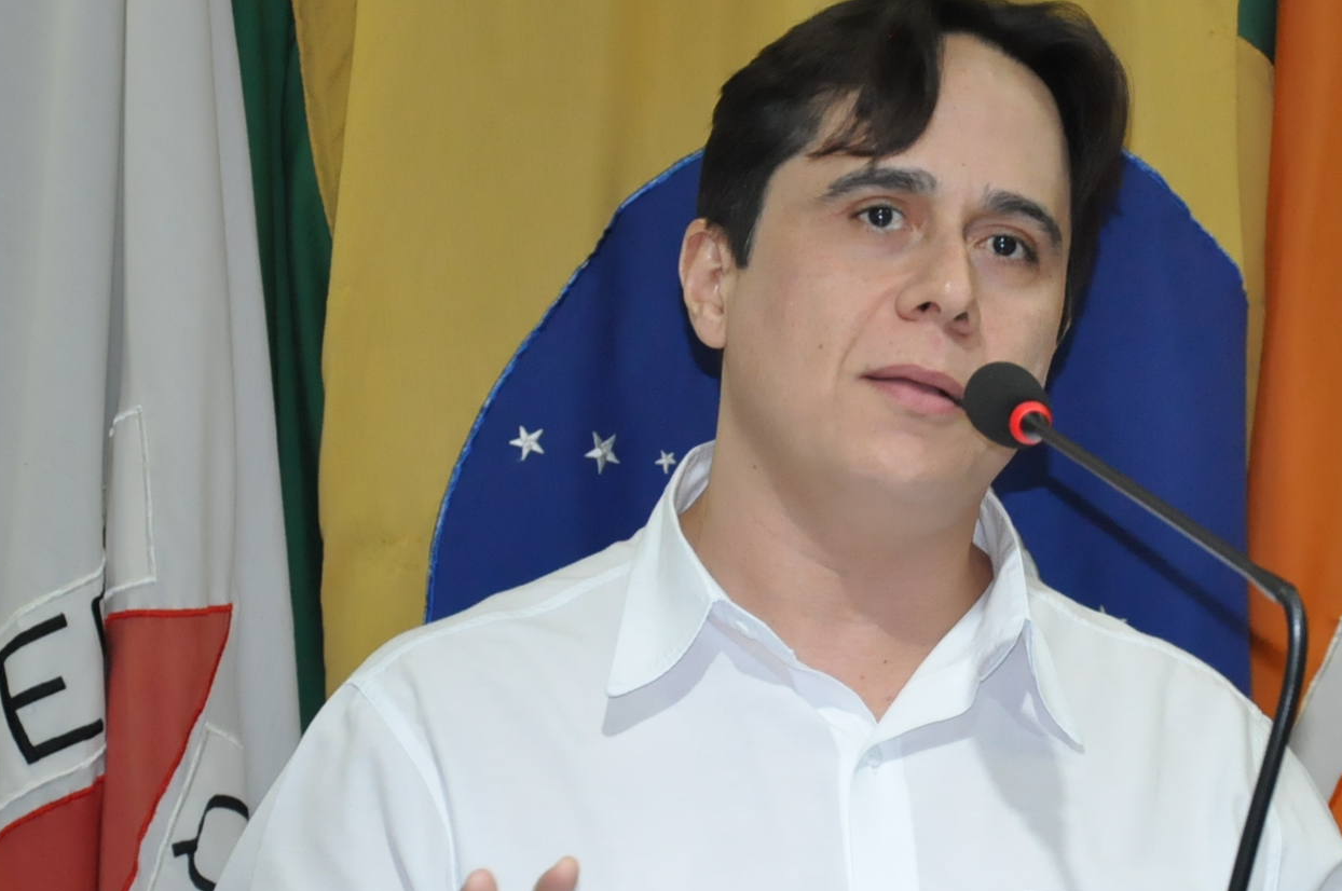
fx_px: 7217
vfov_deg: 7.1
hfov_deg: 10.6
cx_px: 833
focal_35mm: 194
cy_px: 448
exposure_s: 1/160
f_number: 5.3
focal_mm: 75
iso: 2000
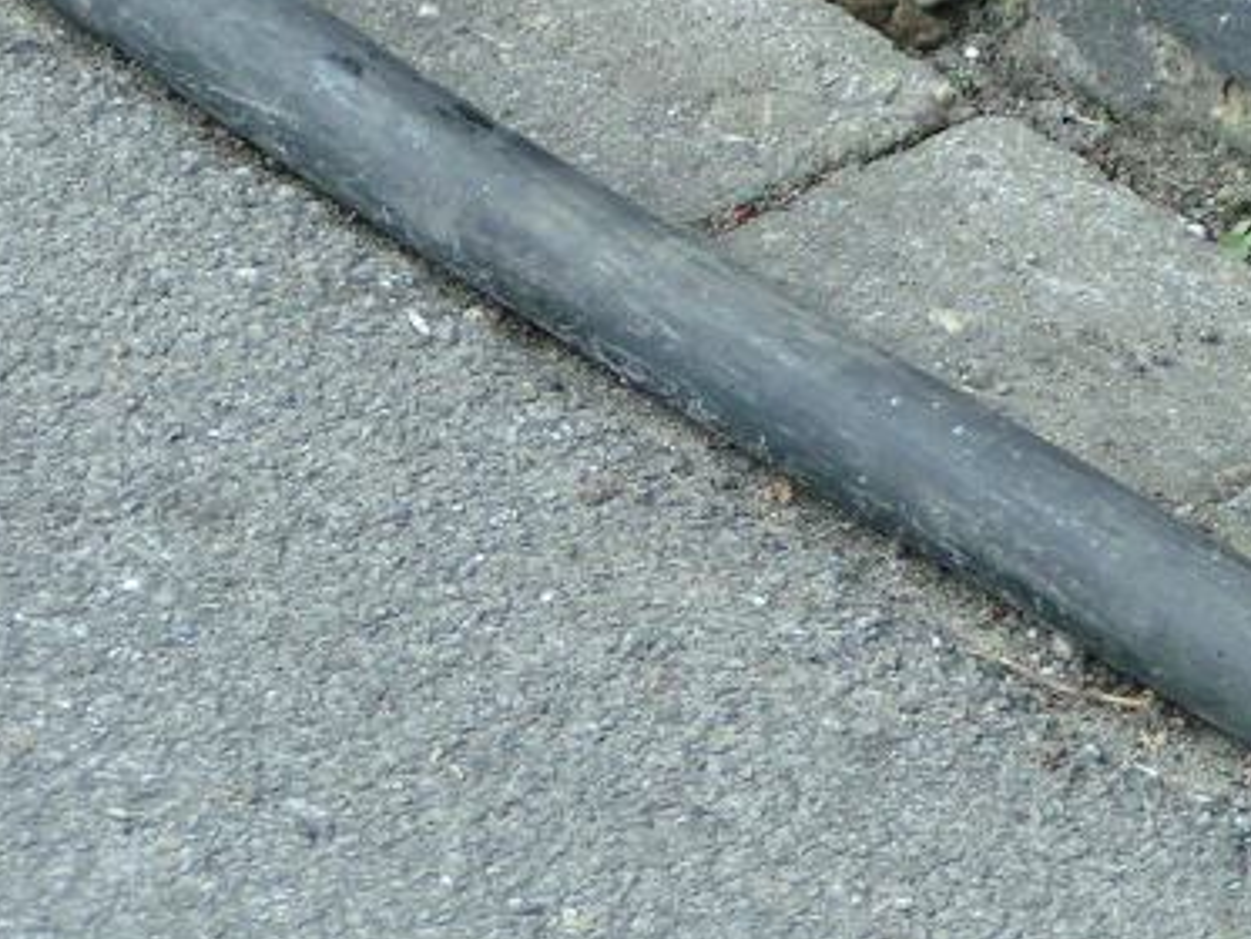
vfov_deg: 4.6
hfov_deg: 6.2
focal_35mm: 322
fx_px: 11641
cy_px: 57
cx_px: 788
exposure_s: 1/125
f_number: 3.5
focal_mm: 22.9
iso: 200
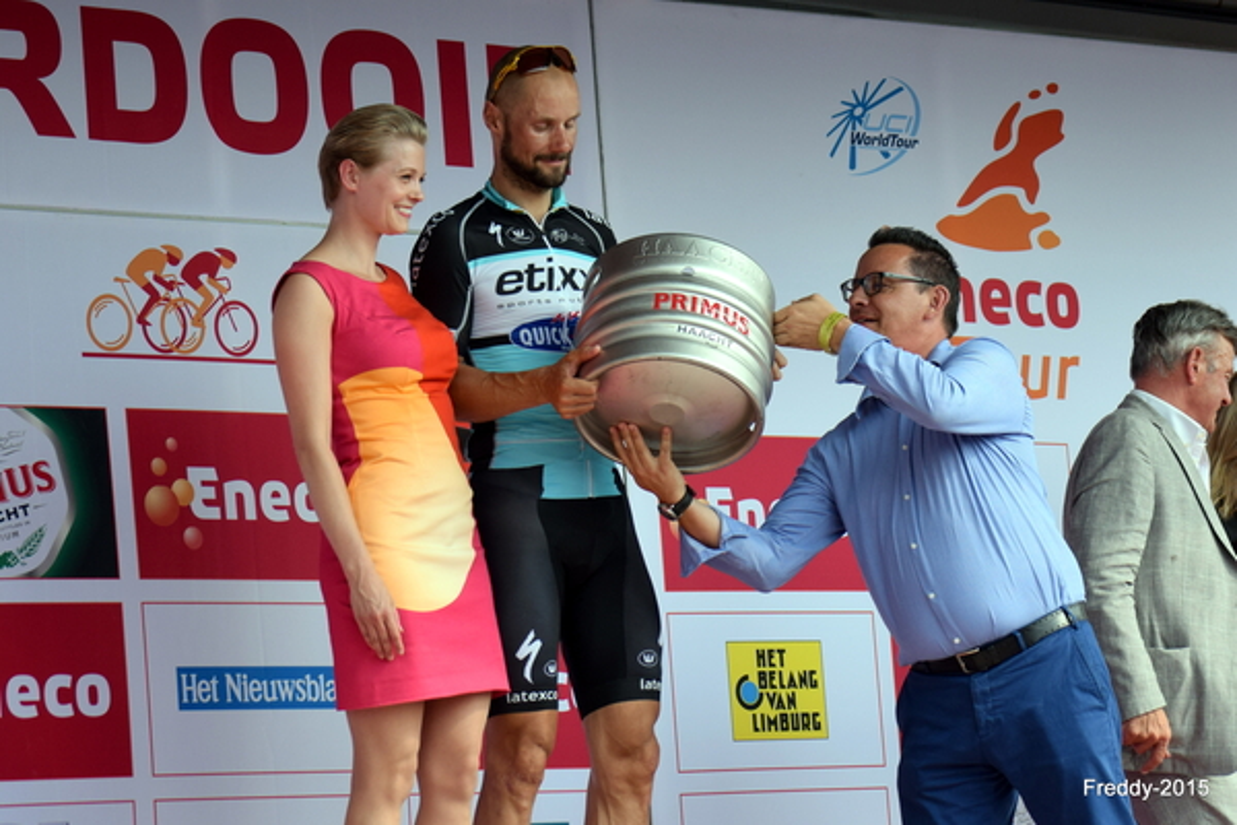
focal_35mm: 108
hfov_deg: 18.9
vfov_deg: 12.7
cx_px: 618
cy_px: 412
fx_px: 3711
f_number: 5
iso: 400
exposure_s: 1/1250
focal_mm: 72
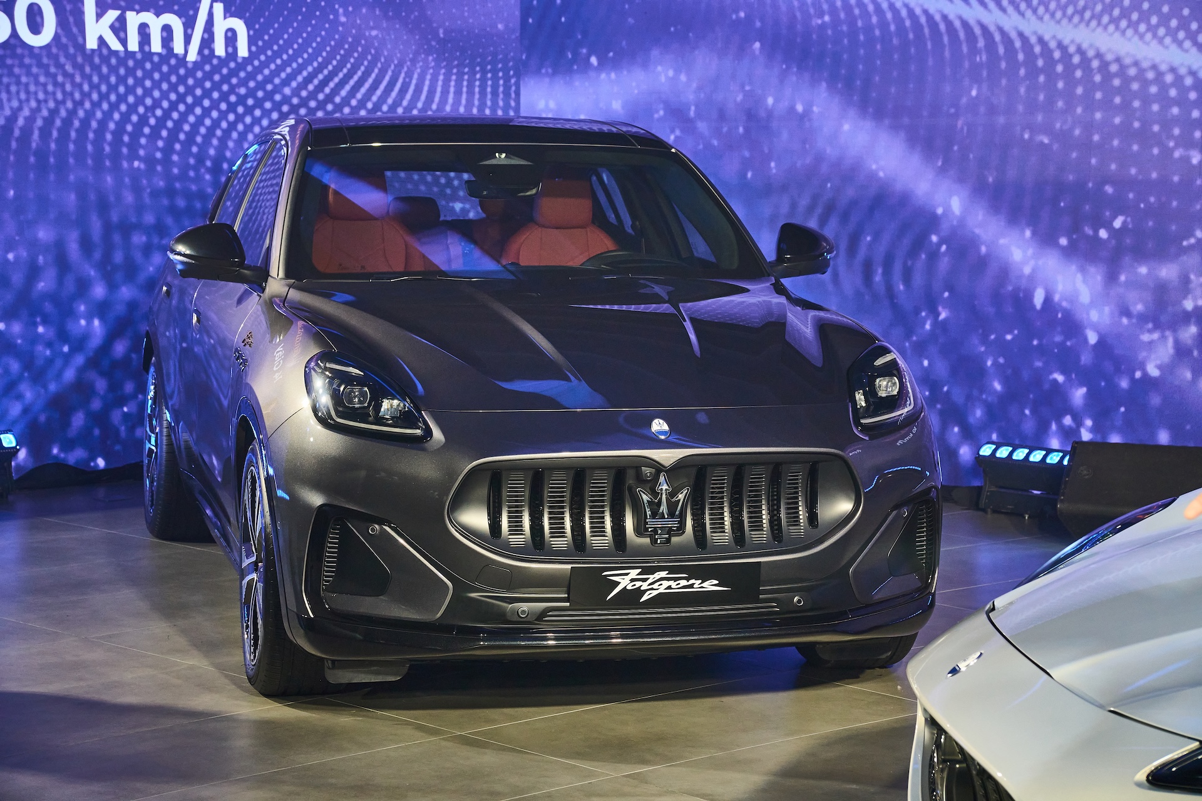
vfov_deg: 17.2
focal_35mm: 80
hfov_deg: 25.5
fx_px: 2654
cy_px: 400
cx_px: 601
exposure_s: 1/160
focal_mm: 53
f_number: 5
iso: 800
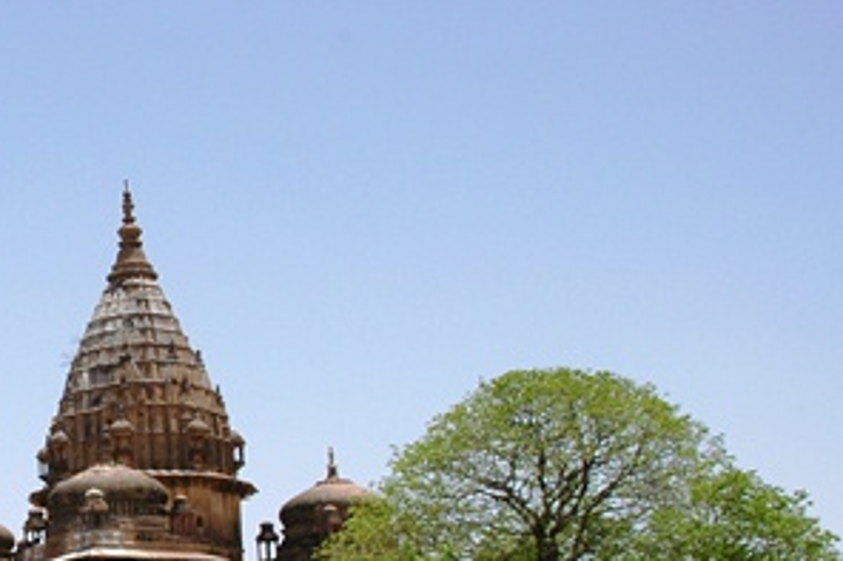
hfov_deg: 23.7
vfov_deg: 16.7
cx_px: -40
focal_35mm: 81
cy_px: 453
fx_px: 1898
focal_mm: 25
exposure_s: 1/320
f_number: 10
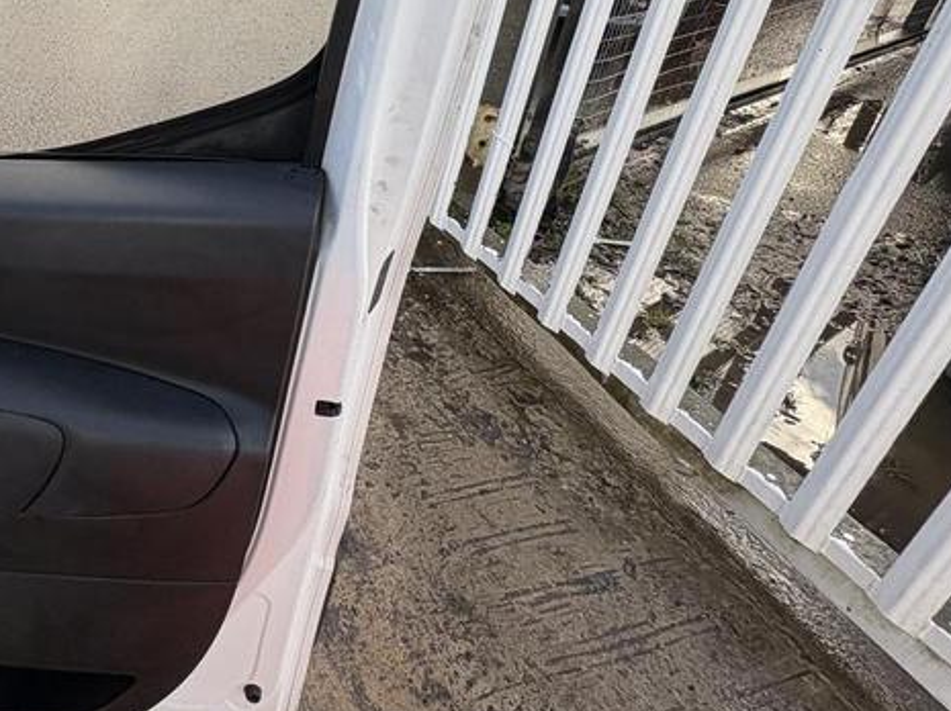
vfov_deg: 46.7
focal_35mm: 27
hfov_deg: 57.1
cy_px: 82
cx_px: 110
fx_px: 741
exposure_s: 1/220
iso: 40
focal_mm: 2.22
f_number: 2.2
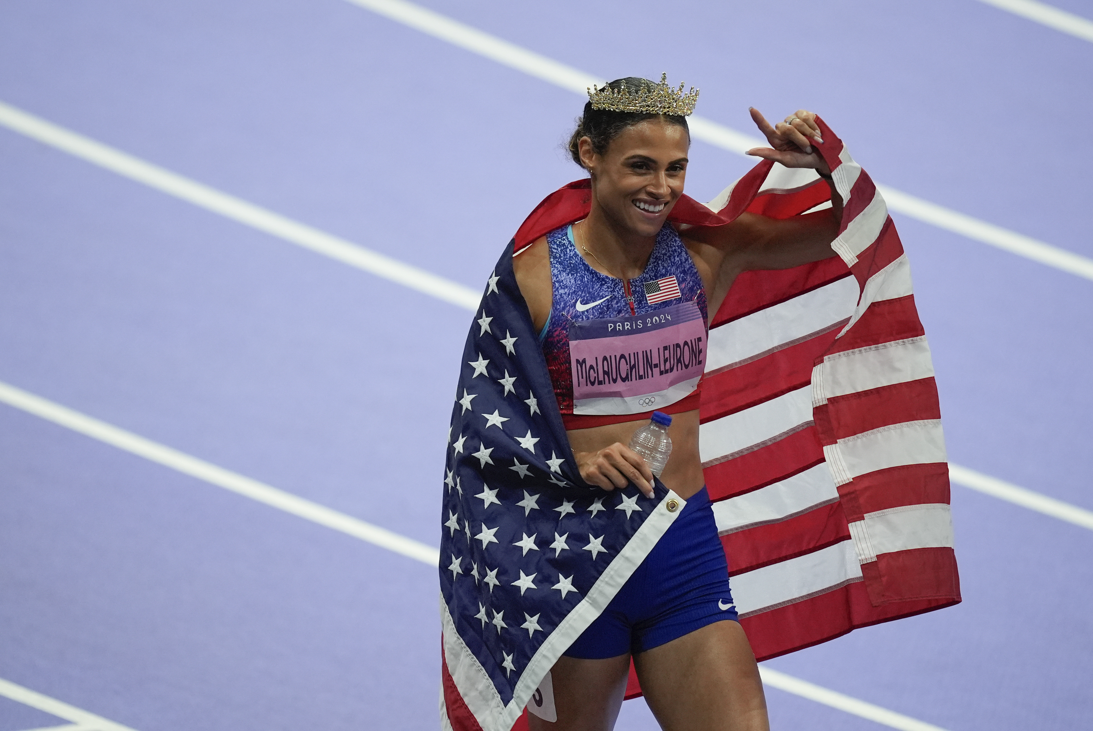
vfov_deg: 2.3
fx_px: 18232
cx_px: 546
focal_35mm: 600
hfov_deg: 3.4
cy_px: 366
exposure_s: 1/3200
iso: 2000
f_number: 2.8
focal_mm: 400
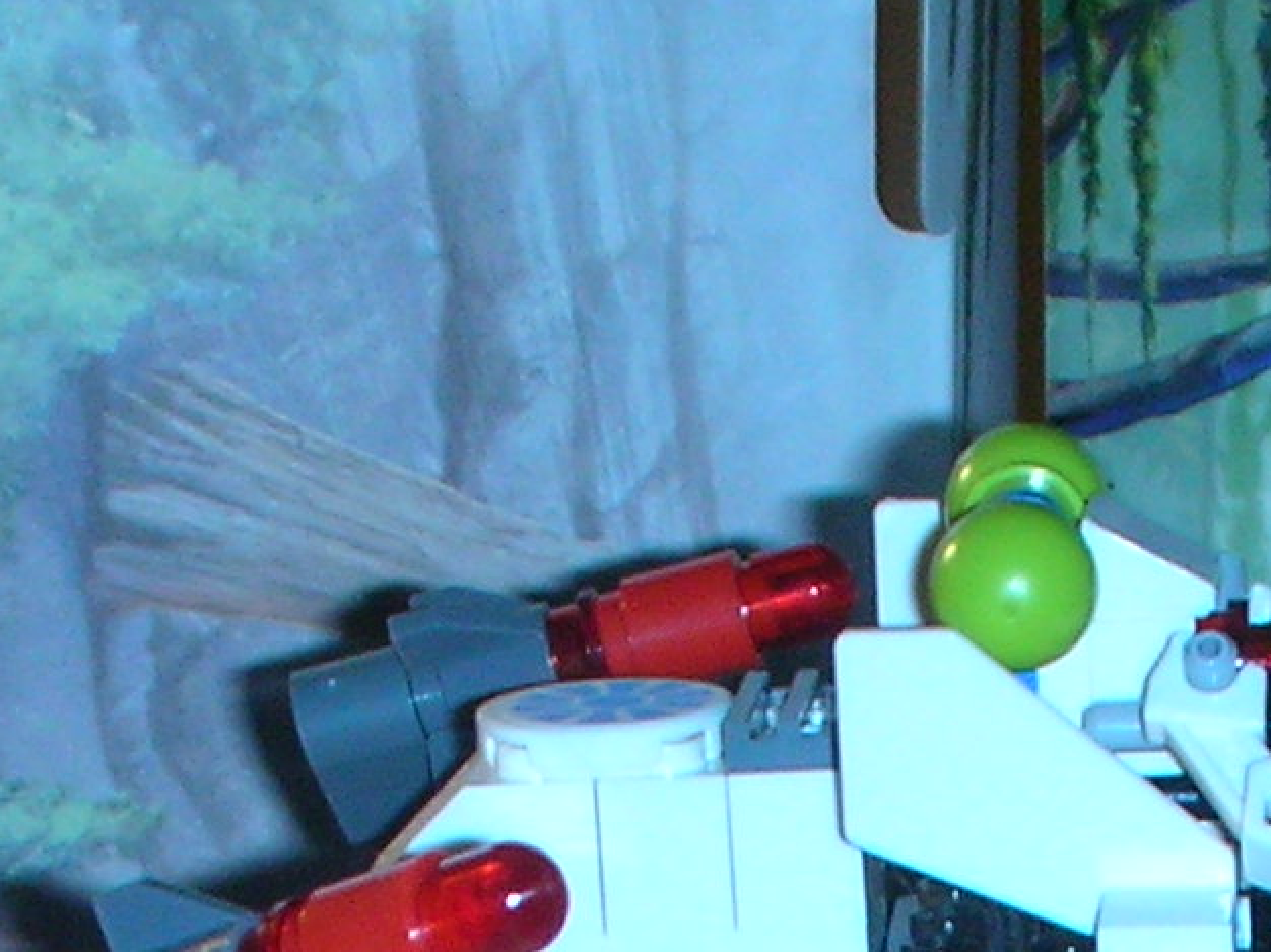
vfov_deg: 6.9
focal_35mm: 207
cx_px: 1023
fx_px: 7598
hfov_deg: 9.5
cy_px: 2105
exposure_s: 1/60.1
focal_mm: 7.7
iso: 50
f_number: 3.5
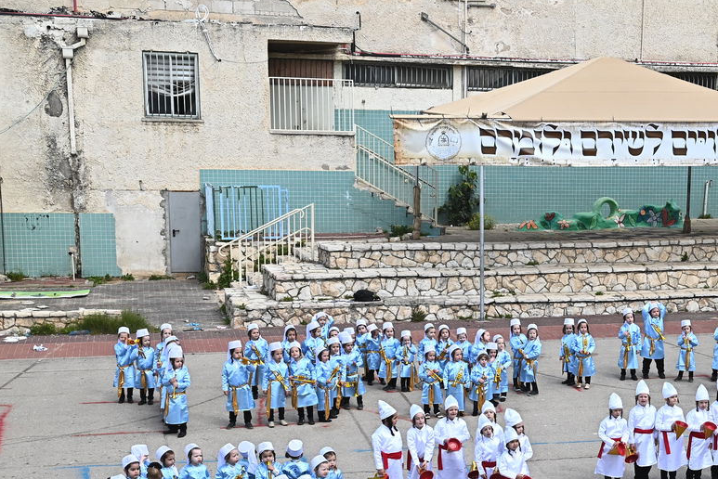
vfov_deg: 17.8
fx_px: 1516
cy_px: 385
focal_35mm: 76
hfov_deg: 25.9
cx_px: 633
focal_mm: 42
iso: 500
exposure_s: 1/320
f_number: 11
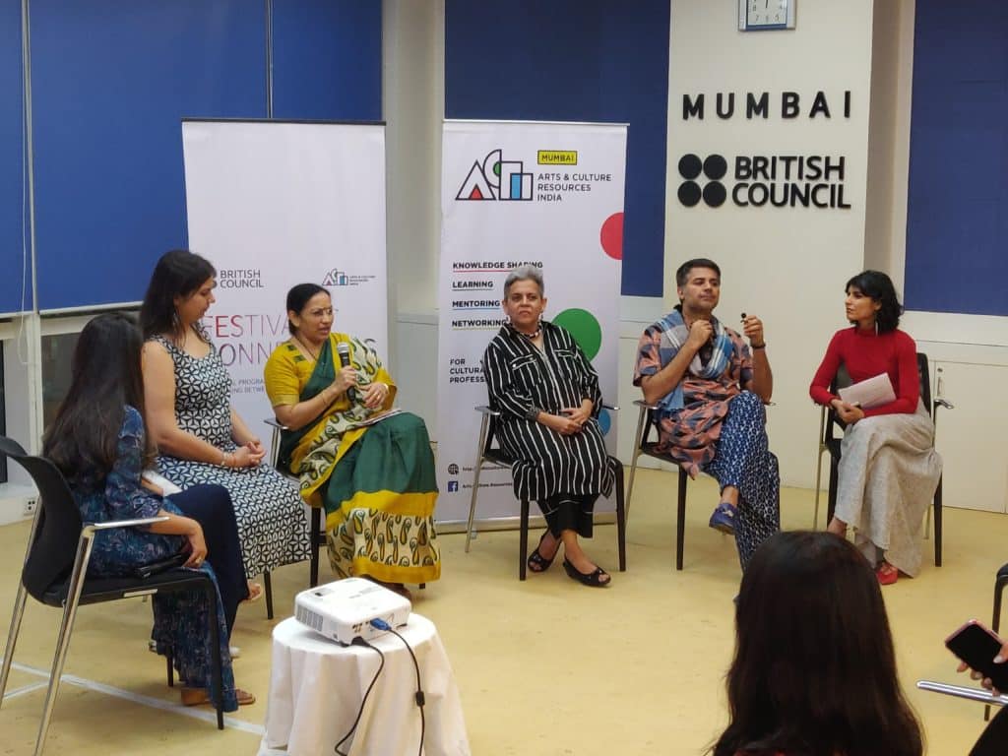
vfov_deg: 54.9
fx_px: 728
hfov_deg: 69.4
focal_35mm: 25
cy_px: 378
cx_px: 504
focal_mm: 4.25
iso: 640
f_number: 1.7
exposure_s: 1/33
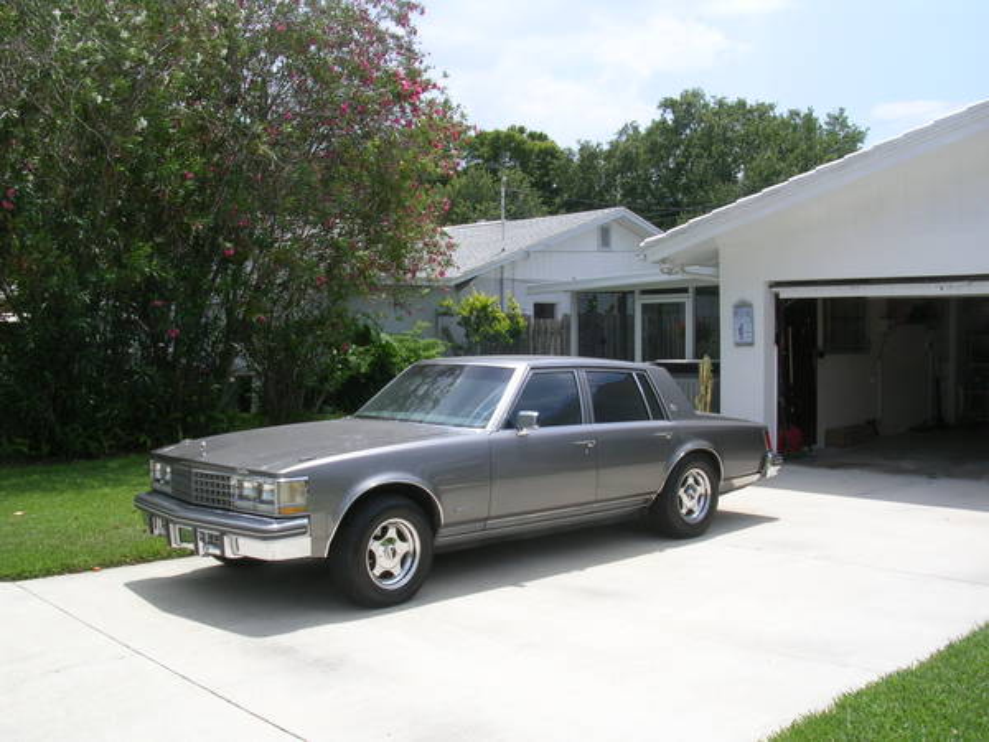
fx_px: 1086
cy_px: 371
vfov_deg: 37.7
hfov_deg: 49.0
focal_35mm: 38
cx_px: 494
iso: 50
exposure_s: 1/273
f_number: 5.6
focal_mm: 5.8
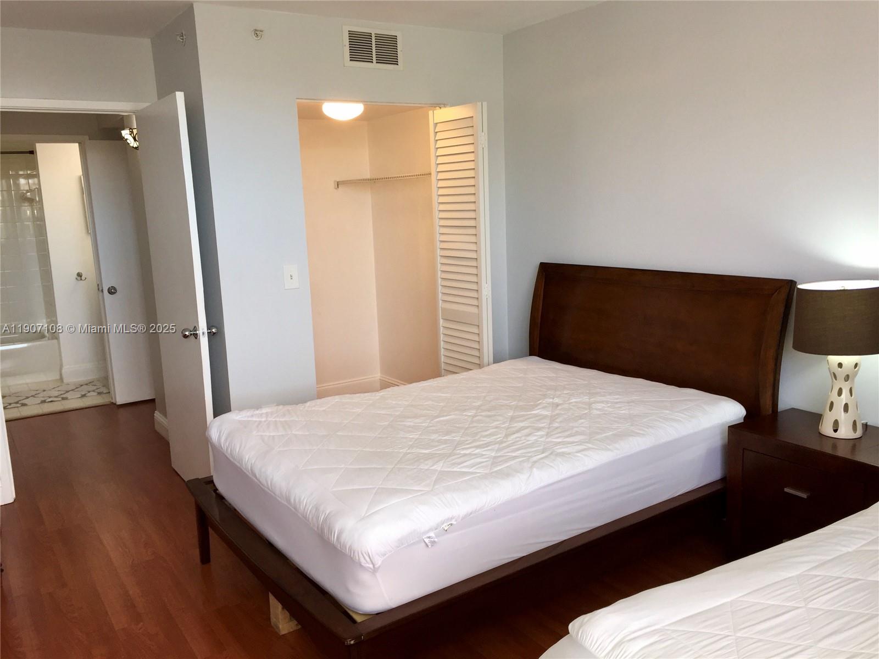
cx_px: 440
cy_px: 330
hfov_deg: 61.7
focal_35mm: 29
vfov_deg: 48.2
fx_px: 736
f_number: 2.2
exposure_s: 1/30
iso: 40
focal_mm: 4.15
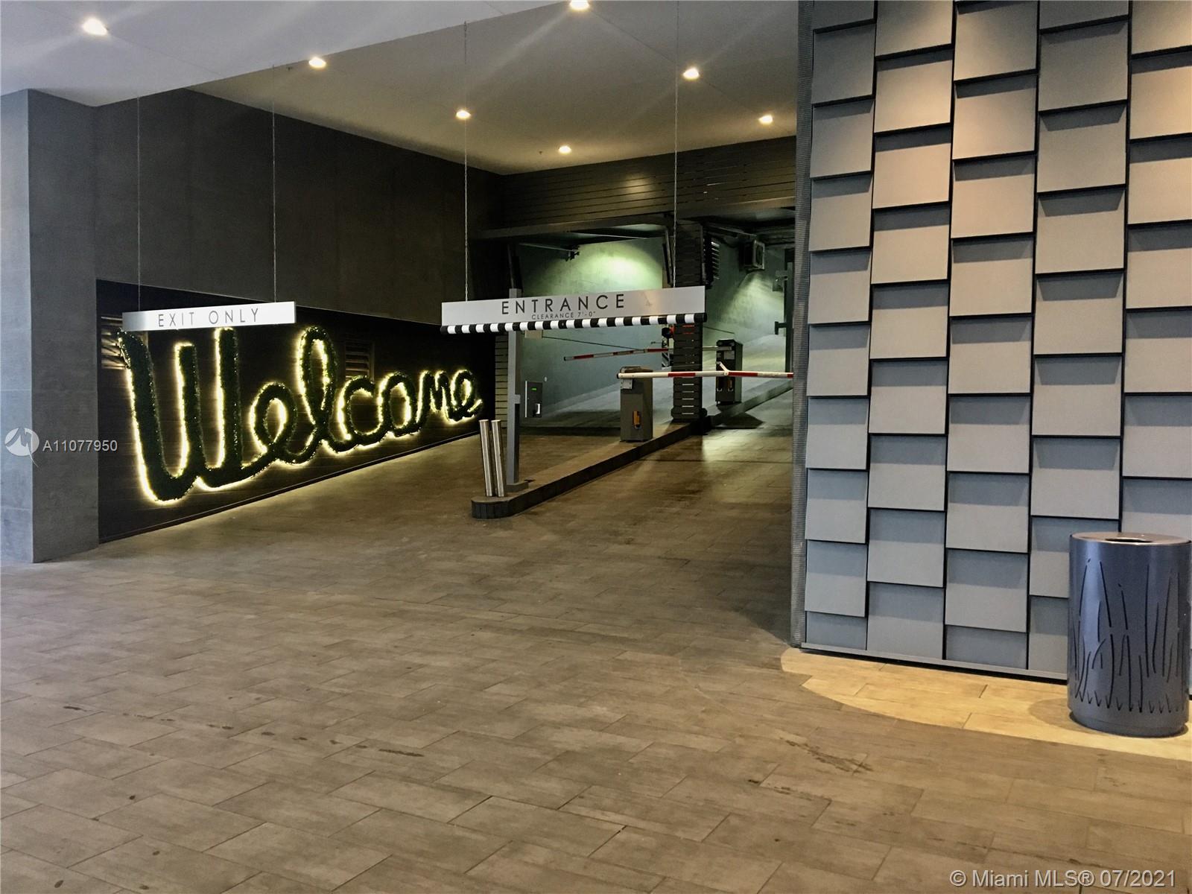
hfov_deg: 61.7
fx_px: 999
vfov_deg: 48.2
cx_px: 596
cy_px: 447
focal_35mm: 29
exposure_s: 1/24
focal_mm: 4.15
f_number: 2.2
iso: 200
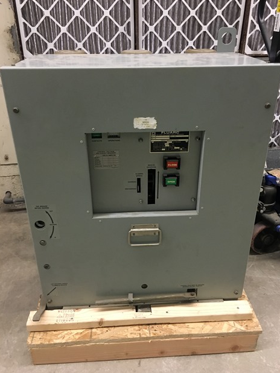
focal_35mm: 30
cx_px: 142
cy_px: 185
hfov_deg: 46.8
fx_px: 324
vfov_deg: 60.0
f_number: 2.2
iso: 200
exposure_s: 1/24
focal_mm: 4.15
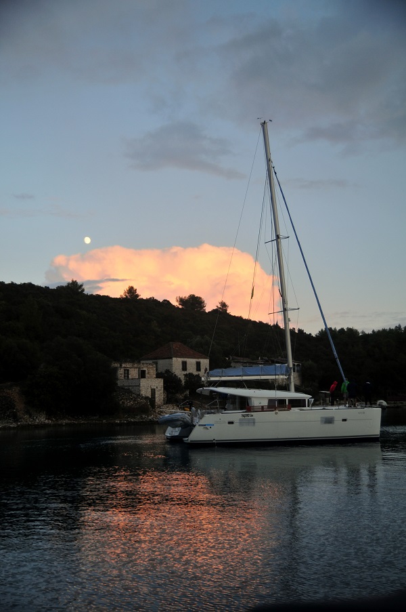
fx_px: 661
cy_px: 306
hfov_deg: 34.1
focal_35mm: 39
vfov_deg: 49.6
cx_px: 203
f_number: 3.2
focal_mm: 26
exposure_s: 1/200
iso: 250
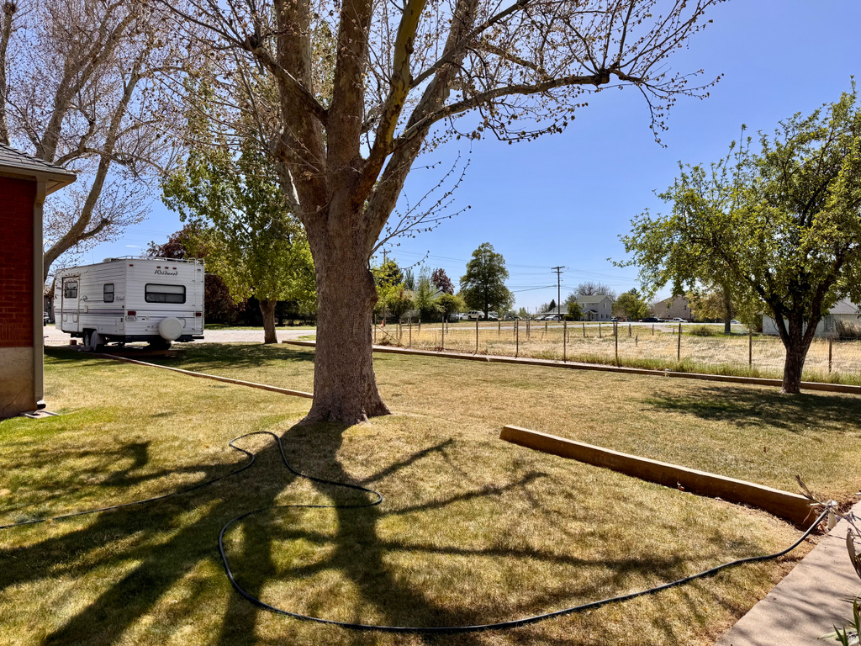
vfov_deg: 56.8
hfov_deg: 71.6
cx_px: 430
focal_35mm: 24
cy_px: 323
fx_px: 597
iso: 80
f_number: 1.78
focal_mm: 6.76
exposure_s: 1/4950
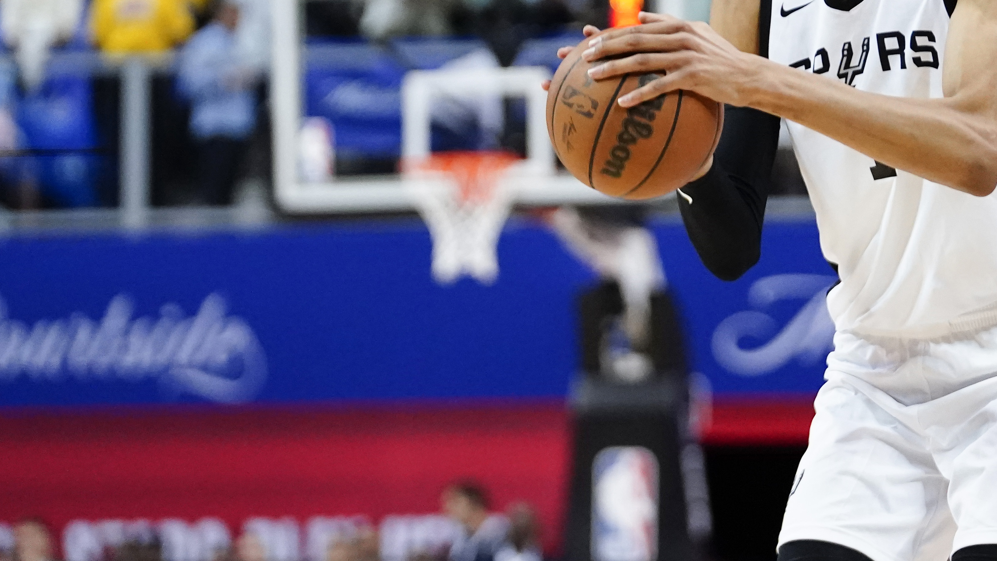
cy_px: -25
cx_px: 700
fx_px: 6609
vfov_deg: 4.8
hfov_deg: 8.6
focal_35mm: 250
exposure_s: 1/2000
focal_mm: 131
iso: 8000
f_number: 2.8
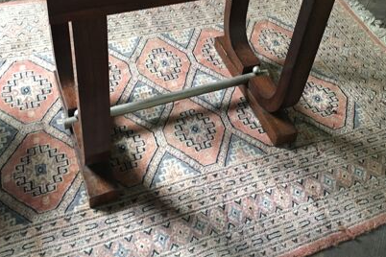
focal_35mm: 45
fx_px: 482
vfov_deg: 29.0
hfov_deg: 43.4
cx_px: 228
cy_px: 42
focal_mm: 4.15
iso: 250
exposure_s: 1/33
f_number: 2.2
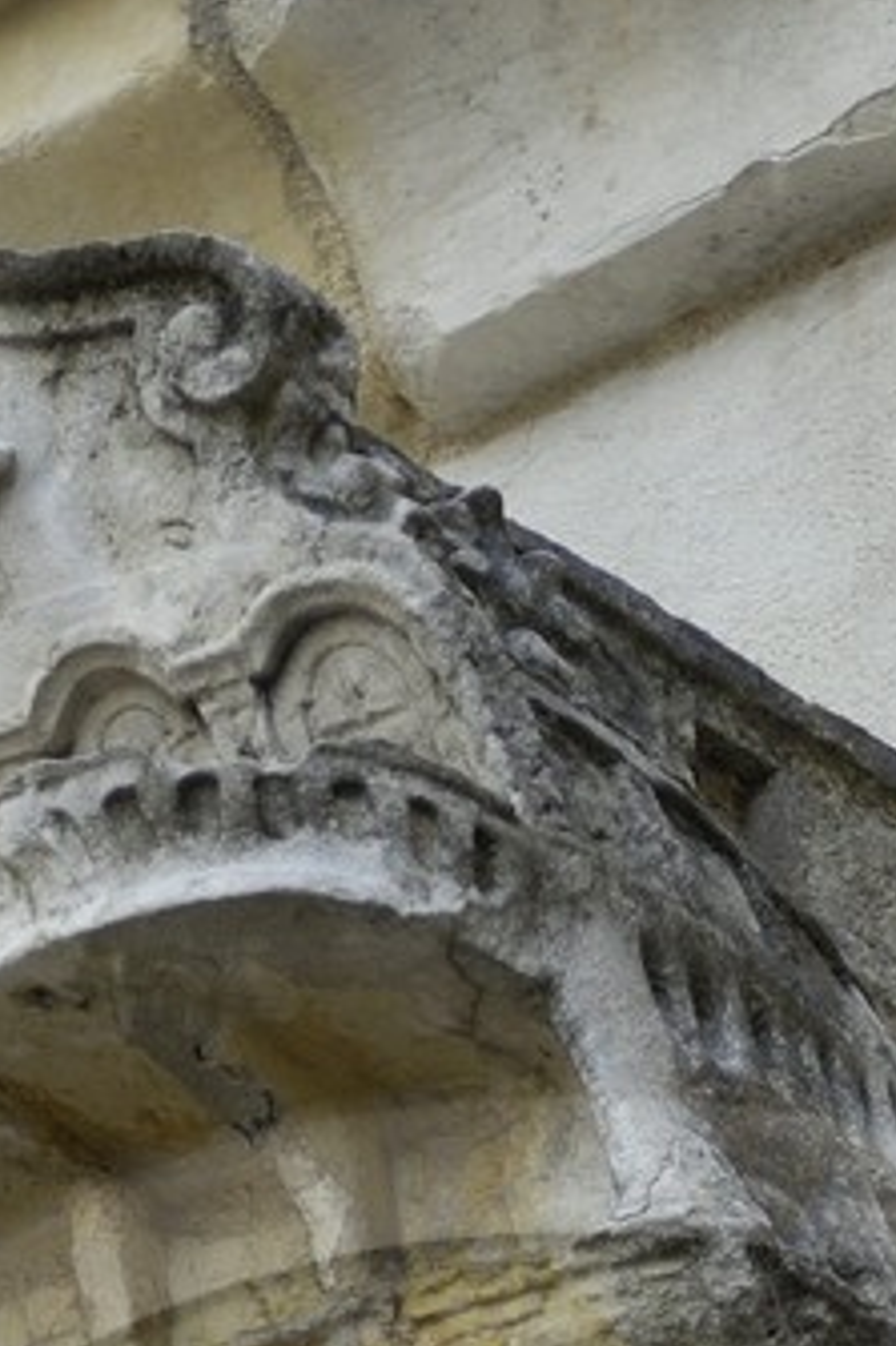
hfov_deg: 2.7
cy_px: 2342
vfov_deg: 4.1
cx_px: 579
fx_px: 18722
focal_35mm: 501
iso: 100
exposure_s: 1/160
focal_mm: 70
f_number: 4.8
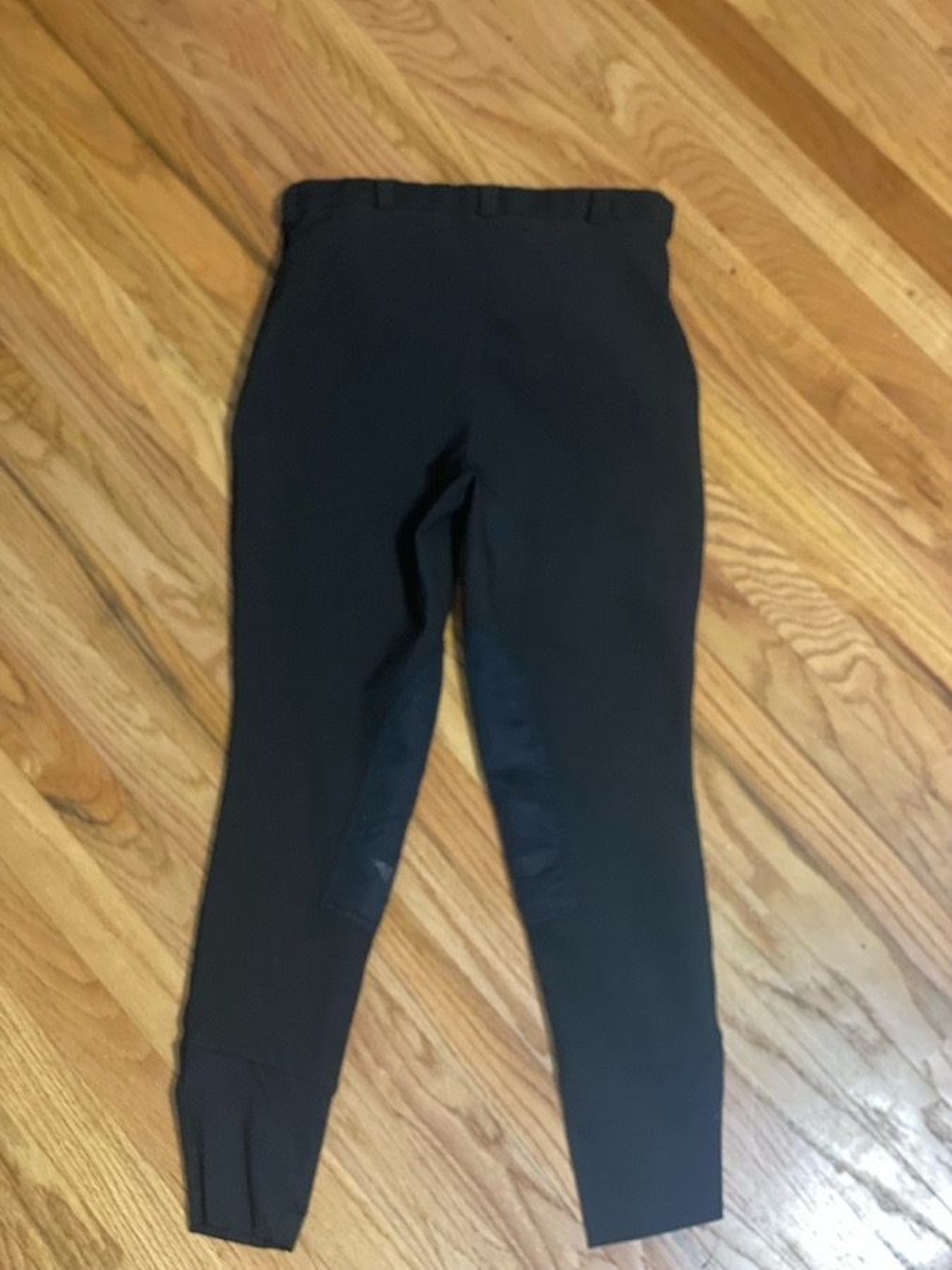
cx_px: 476
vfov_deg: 36.8
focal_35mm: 52
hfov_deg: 28.0
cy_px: 635
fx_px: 1907
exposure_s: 1/17
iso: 400
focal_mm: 6
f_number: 2
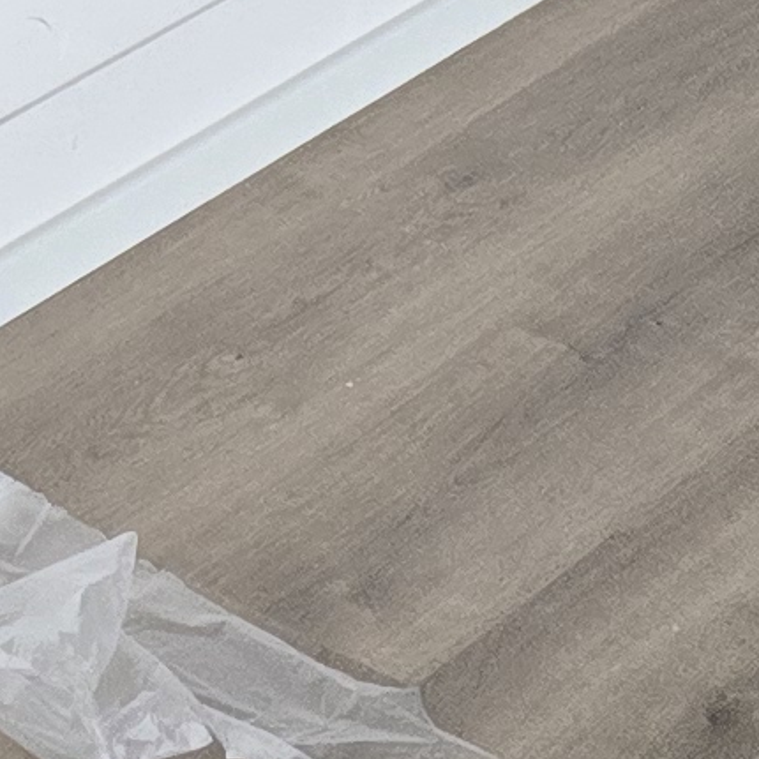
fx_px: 4688
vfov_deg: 7.7
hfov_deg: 9.2
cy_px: -1717
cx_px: 109
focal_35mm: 189
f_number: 1.7
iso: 160
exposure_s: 1/180
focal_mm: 6.3
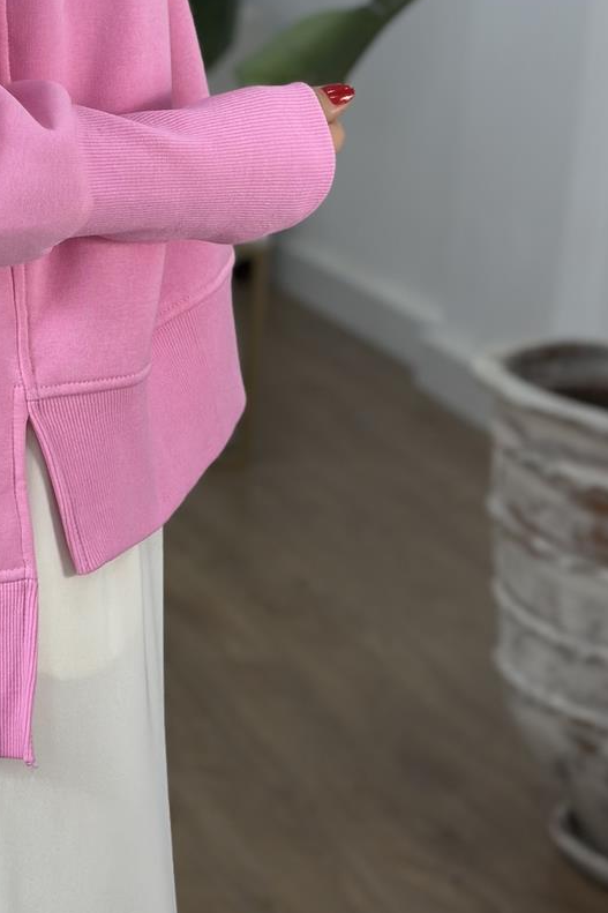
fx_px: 2560
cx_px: -60
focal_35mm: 101
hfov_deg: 13.3
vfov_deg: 19.9
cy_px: 135
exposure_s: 1/141
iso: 64
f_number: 1.78
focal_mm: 6.86
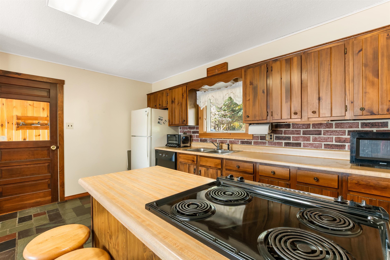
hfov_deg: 100.4
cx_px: 195
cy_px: 130
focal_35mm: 15
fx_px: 162
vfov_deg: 77.2
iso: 64
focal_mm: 10
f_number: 8
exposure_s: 1/6
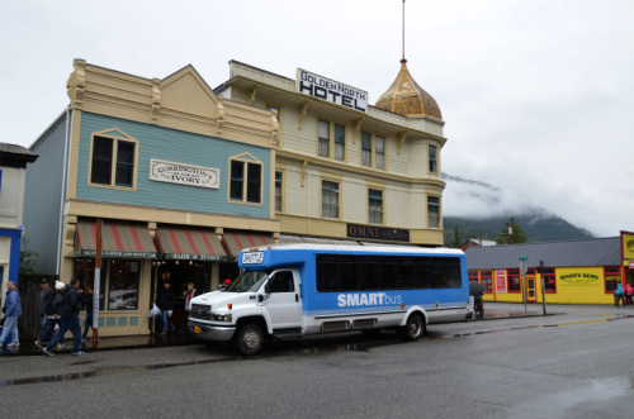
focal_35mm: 27
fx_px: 474
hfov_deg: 67.5
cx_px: 317
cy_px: 210
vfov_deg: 47.7
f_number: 8
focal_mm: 18
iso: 180
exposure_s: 1/250
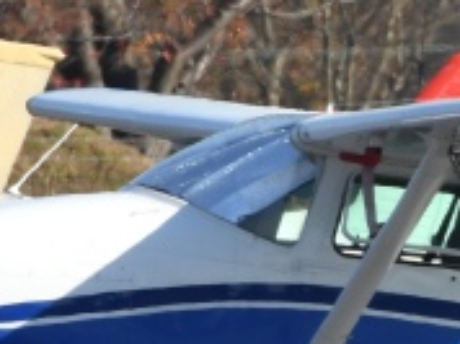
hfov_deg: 0.5
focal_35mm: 3656
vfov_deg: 0.4
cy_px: 345
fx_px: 48518
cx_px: 711
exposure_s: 1/800
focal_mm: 440
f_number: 8
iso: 400
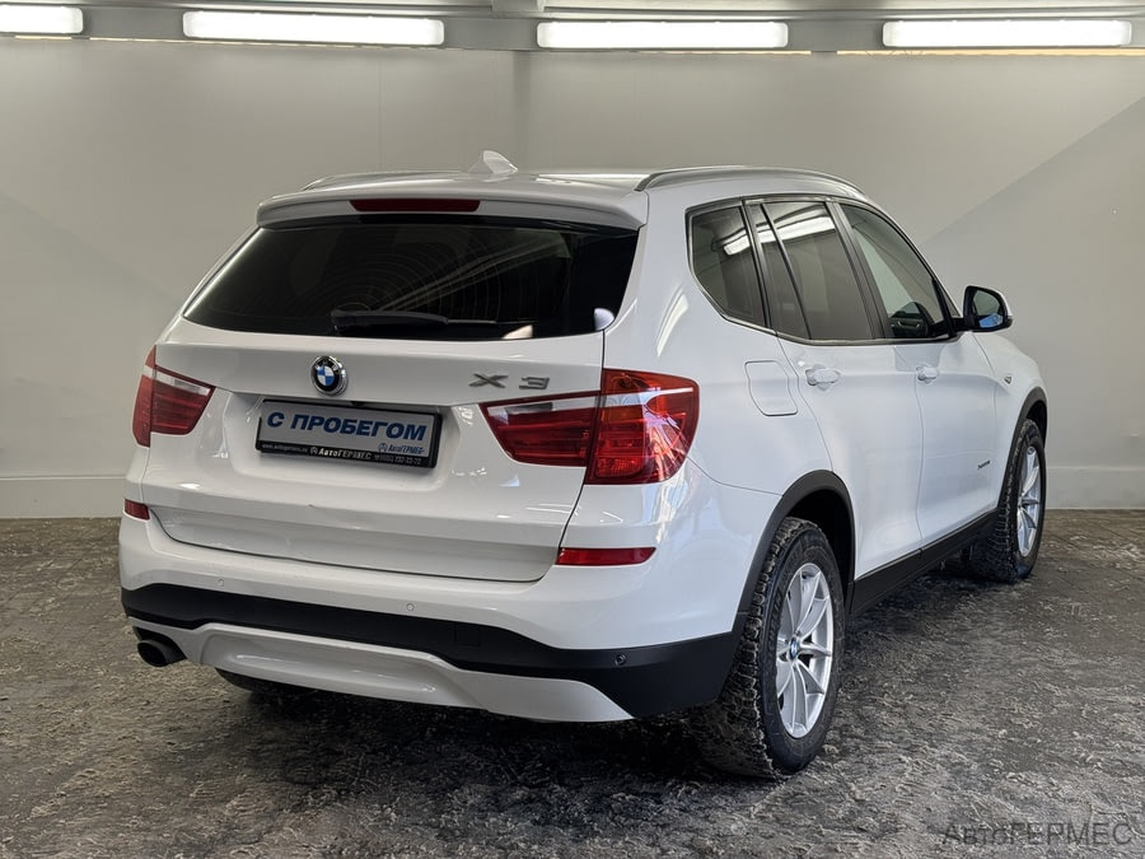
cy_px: 430
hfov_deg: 39.7
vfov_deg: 30.3
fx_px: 1588
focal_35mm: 48
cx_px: 572
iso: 50
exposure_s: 1/161
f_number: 1.78
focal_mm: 6.76
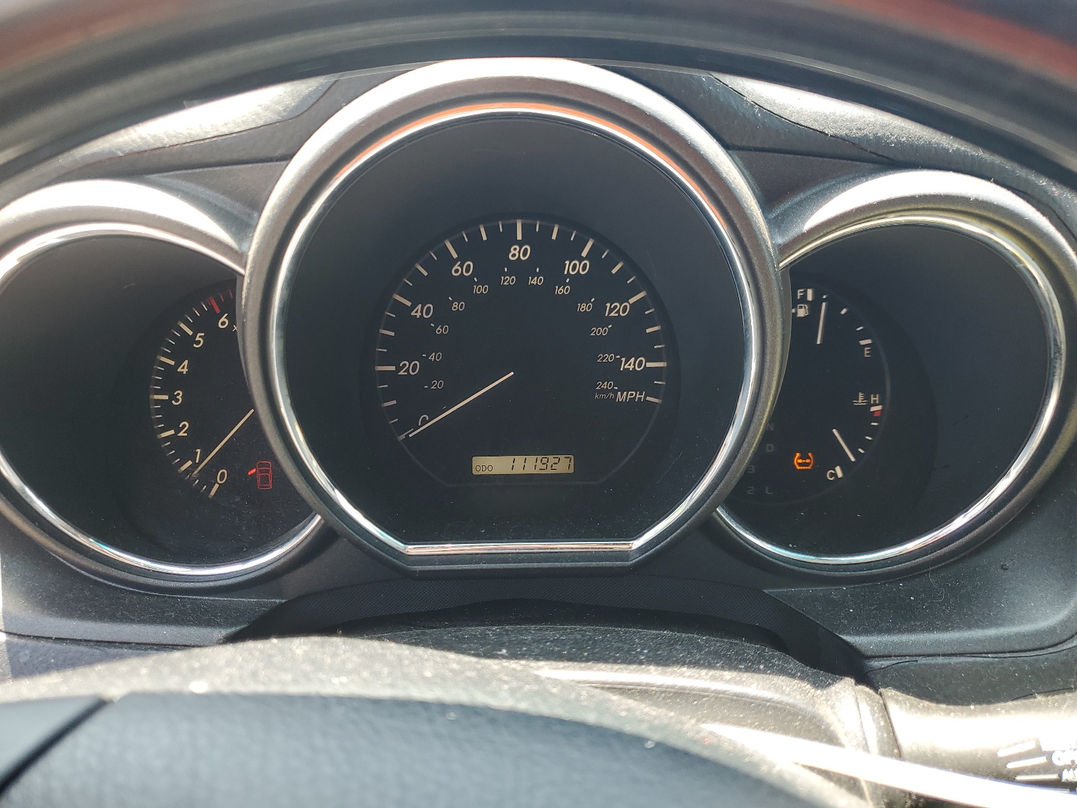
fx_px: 809
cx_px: 538
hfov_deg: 67.3
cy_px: 404
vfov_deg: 53.1
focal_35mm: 26
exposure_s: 1/139
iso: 50
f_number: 1.5
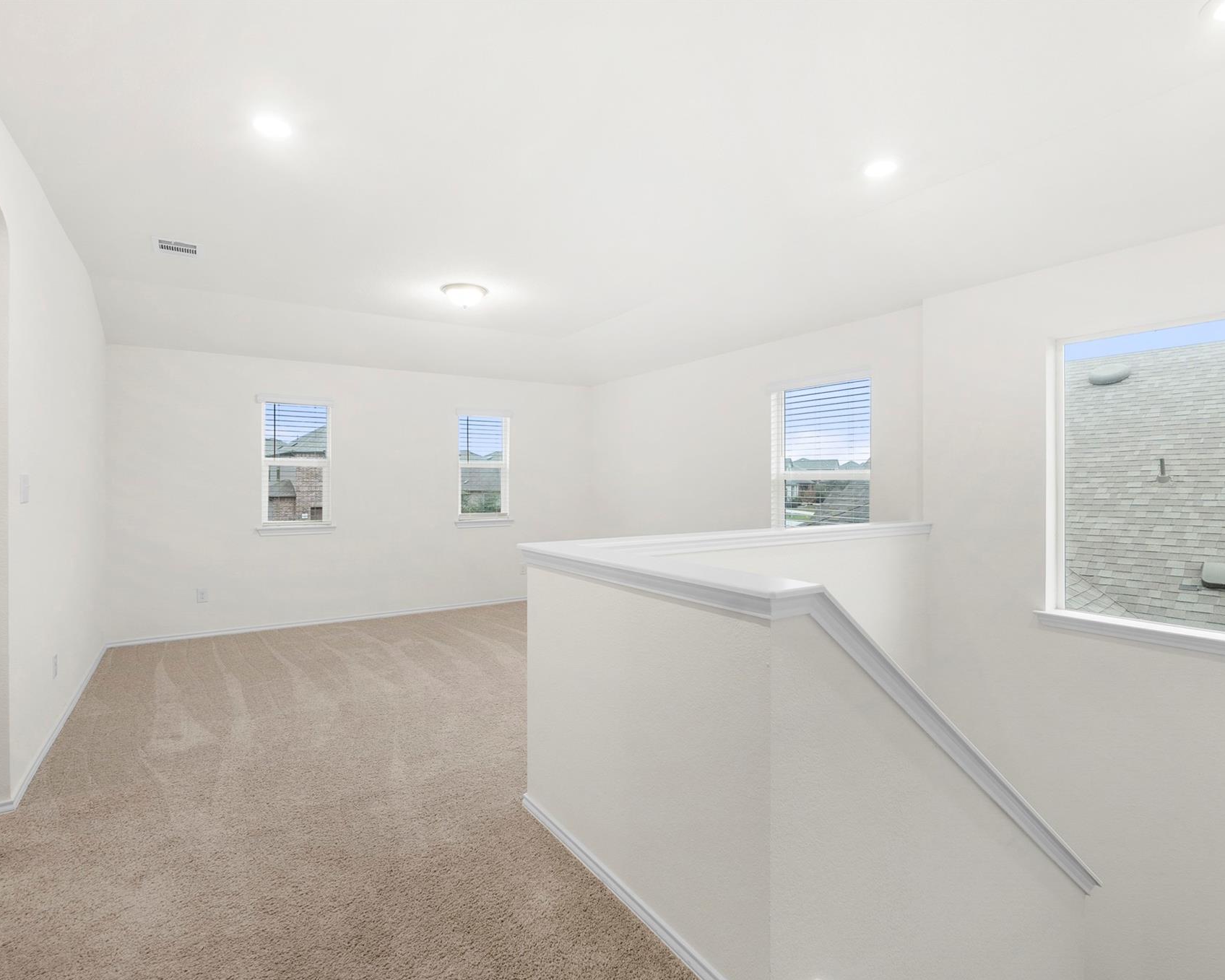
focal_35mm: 17
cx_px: 597
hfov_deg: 89.6
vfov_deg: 77.0
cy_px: 491
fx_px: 616
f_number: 8
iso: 100
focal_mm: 10
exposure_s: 1/1.25
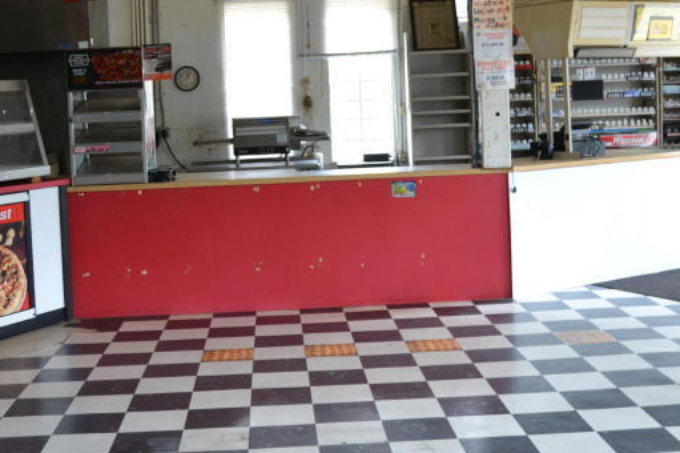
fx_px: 1038
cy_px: 136
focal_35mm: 55
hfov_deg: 36.2
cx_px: 295
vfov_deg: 24.4
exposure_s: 1/60
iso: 2000
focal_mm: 26
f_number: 4
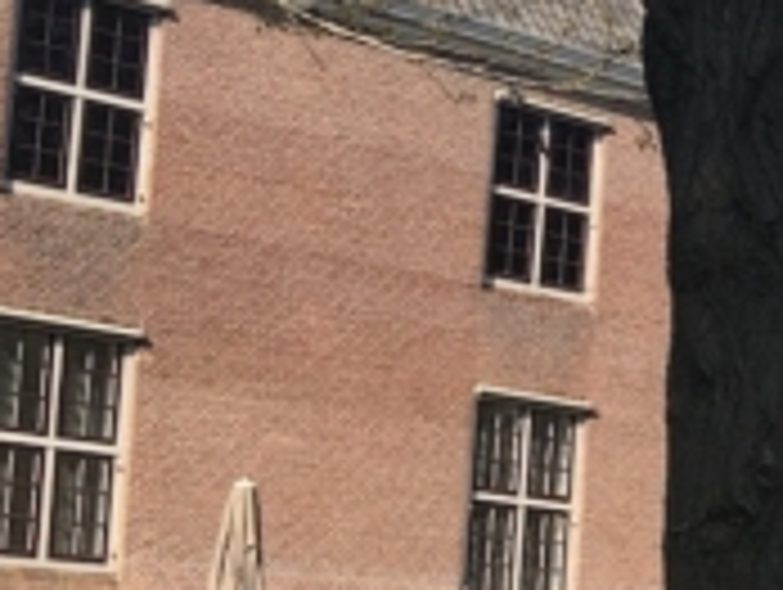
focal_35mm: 128
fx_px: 2899
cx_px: 1642
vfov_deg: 11.5
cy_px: 522
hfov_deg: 13.0
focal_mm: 4.15
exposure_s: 1/845
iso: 25
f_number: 2.2
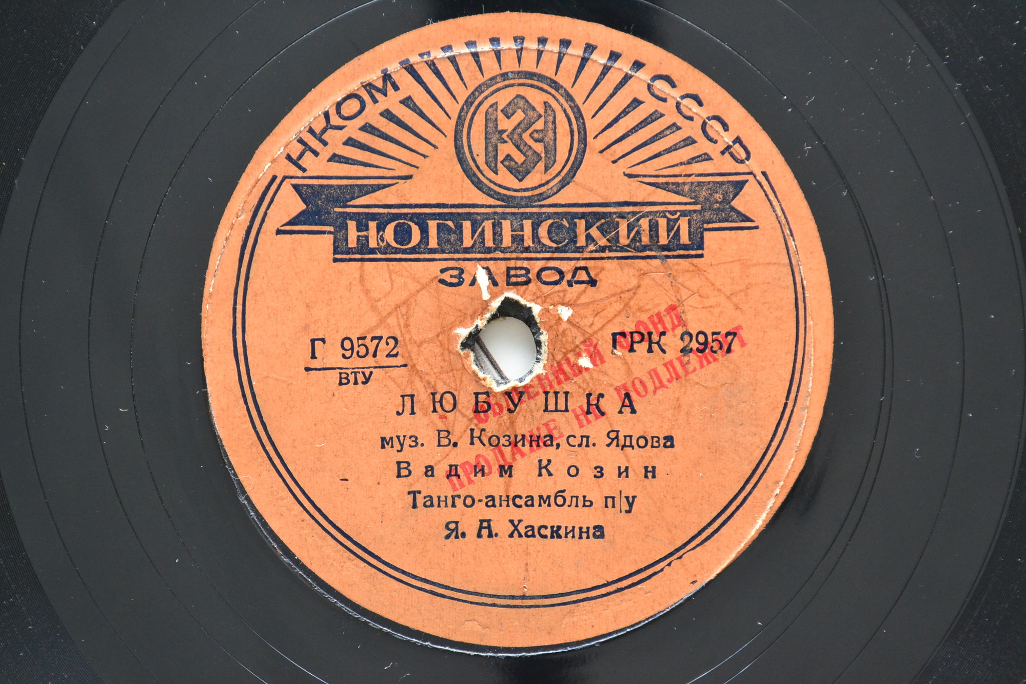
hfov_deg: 24.6
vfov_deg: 16.6
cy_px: 342
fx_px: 2351
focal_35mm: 82
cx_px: 513
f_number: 7.1
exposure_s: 1/160
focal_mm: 55
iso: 1600
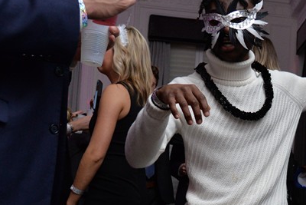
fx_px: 425
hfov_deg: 35.6
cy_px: 163
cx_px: 308
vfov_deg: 26.5
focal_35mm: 50
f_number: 5
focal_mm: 20
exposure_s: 1/100
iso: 2000
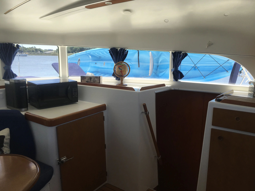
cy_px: 96
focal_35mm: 29
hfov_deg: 61.7
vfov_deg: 48.2
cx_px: 128
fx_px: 214
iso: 25
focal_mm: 4.15
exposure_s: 1/601
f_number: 2.2
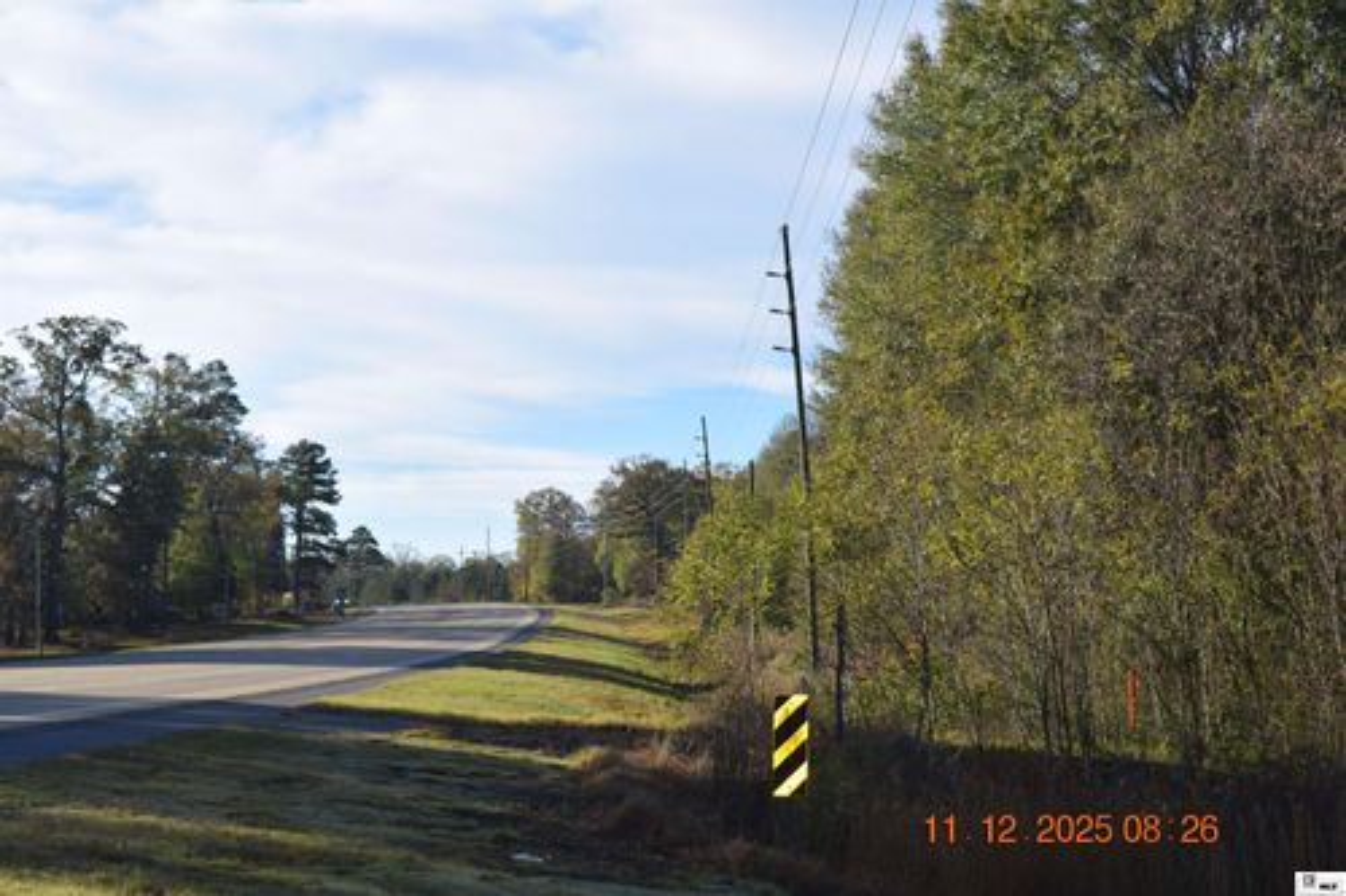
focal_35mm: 60
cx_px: 673
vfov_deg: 22.6
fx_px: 2242
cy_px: 448
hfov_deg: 33.4
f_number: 11
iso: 100
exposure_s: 1/200
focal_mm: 40
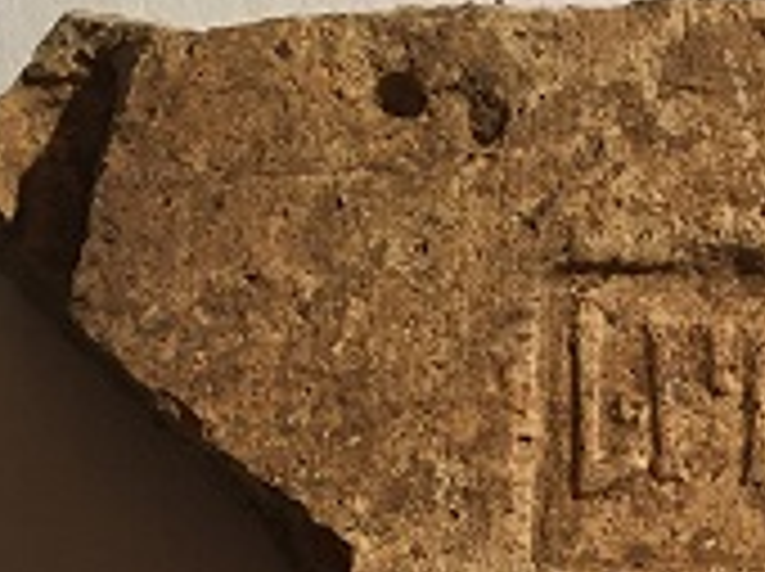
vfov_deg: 16.0
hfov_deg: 20.0
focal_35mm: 91
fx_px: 2008
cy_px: 495
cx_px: 970
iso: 160
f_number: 2.2
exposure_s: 1/33
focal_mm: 4.15
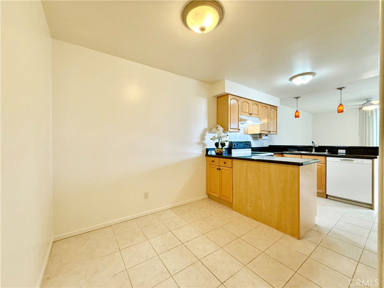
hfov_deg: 102.1
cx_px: 192
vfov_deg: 85.7
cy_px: 144
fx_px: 155
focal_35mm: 14
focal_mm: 2.22
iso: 200
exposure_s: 1/60
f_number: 2.2
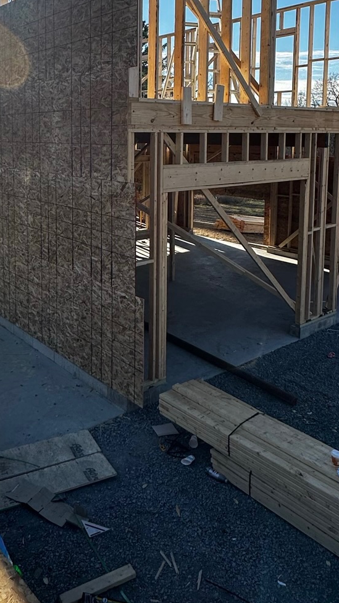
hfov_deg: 36.2
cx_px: 107
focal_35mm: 32
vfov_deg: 59.2
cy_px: 187
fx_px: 511
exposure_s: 1/1024
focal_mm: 2.22
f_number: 2.2
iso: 50
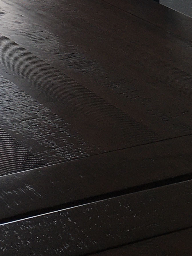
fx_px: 969
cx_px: 73
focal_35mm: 131
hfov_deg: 11.3
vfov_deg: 14.1
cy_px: -127
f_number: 2.2
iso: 25
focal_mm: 4.15
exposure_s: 1/60
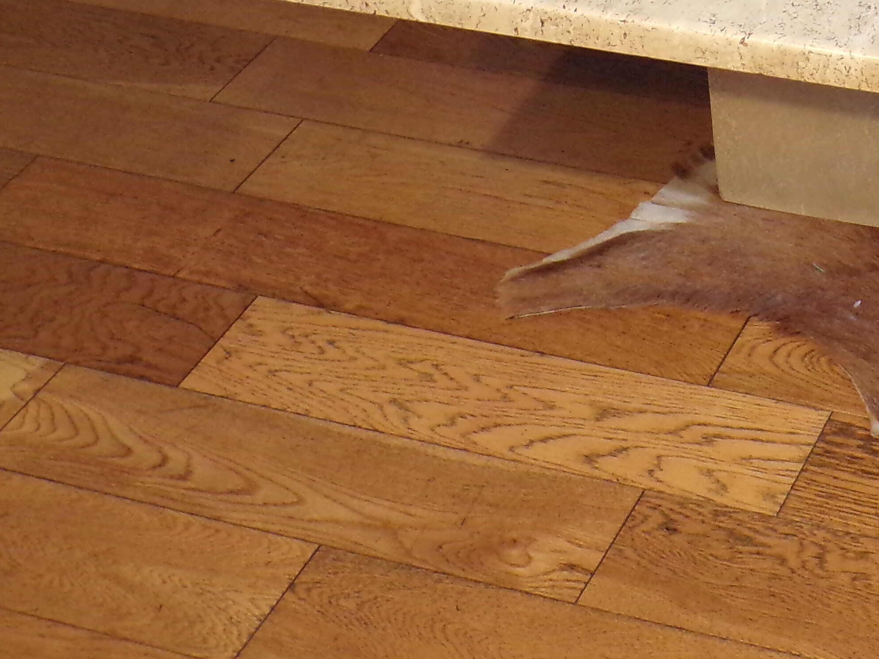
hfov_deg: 21.6
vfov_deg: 16.6
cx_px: 961
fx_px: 2184
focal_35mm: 86
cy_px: -67
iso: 337
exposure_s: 1/17
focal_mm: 6.6
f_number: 3.3
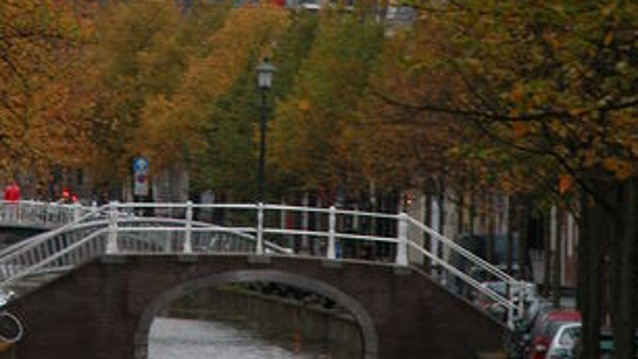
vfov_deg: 2.6
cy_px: -234
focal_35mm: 470
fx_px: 7950
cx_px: 200
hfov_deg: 4.6
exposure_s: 1/66.4
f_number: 4.1
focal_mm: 56.7
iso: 100
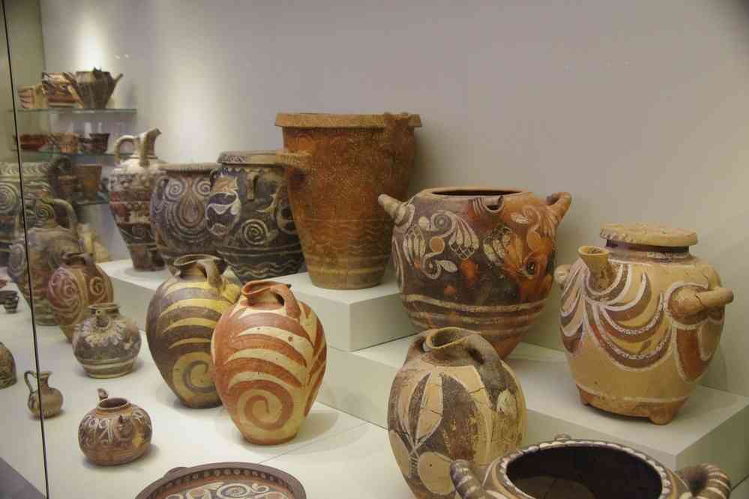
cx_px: 374
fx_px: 780
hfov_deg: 51.3
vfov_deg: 35.5
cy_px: 250
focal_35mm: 38
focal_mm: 25
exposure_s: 1/50
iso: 3200
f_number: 5
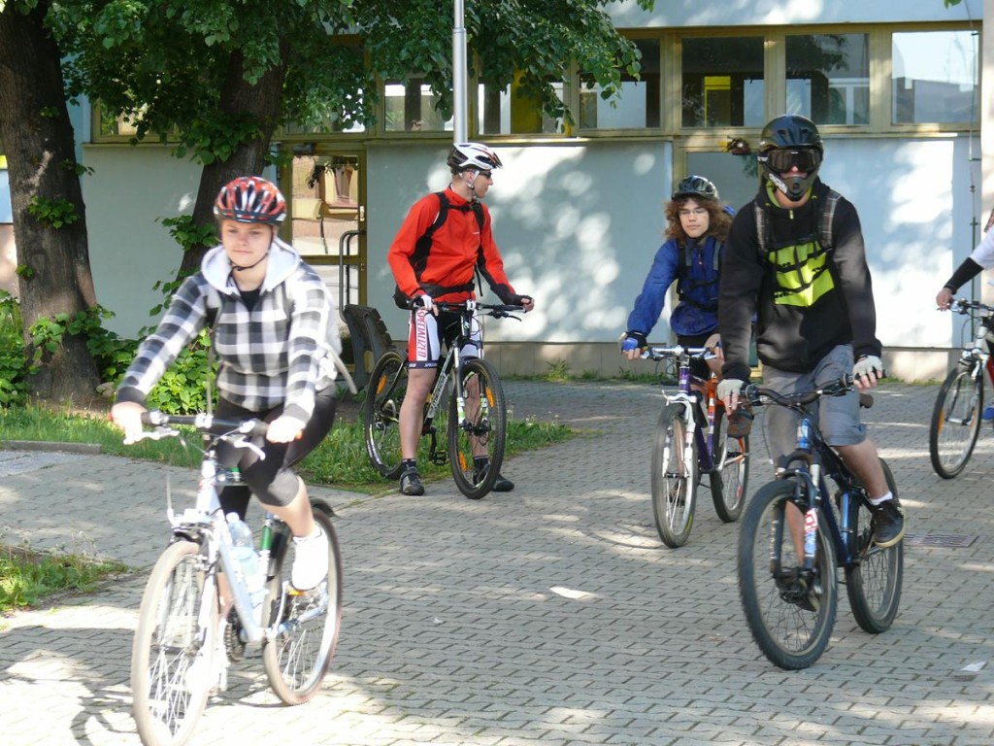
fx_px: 3245
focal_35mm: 113
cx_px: 497
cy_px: 373
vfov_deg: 13.1
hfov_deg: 17.4
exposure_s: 1/125
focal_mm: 21.3
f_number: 4
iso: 100
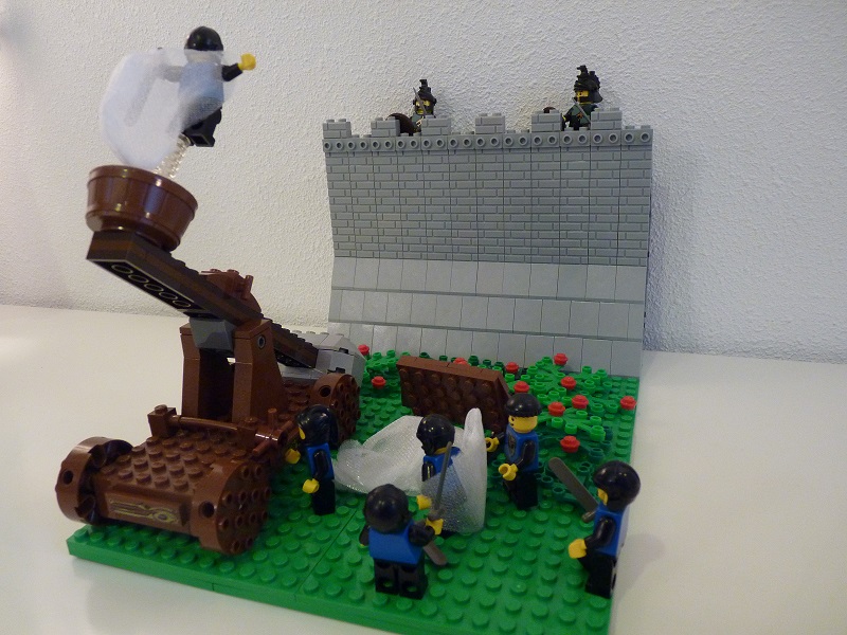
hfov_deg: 65.3
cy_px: 318
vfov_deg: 51.4
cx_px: 424
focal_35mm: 27
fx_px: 661
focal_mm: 4.8
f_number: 2.8
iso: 400
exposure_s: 1/20
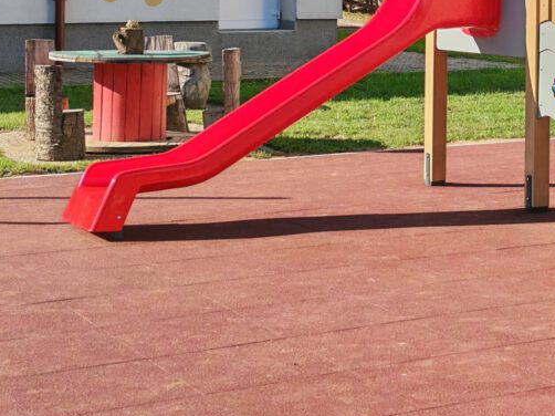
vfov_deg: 14.8
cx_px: 548
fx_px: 1570
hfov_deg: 19.5
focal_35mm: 98
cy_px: 2
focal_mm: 6.12
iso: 50
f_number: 1.9
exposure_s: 1/900
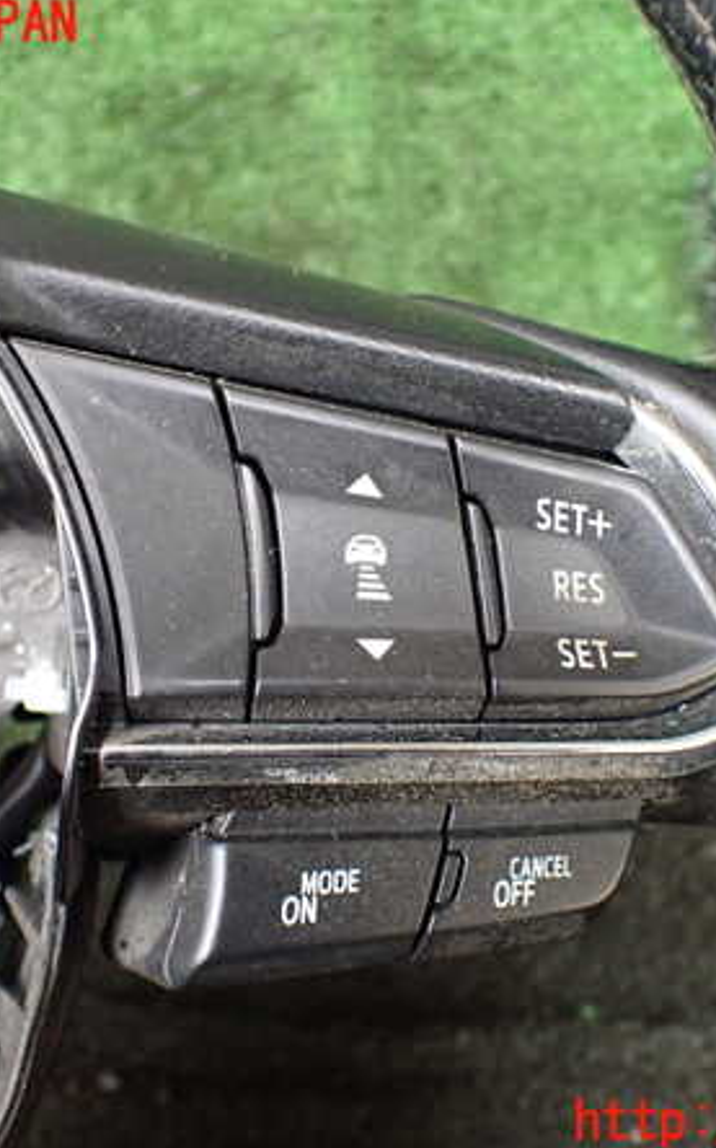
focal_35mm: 43
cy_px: 574
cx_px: 383
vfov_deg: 46.2
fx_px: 1344
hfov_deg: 29.8
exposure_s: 1/125
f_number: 2.3
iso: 640
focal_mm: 5.4
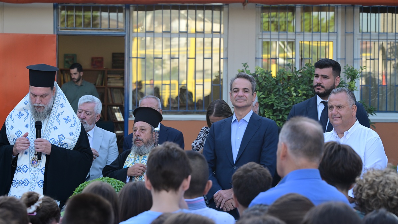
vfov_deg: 10.0
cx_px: 199
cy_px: 132
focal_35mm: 121
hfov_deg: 17.7
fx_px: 1277
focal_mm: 115
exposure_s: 1/320
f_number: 7.1
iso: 640
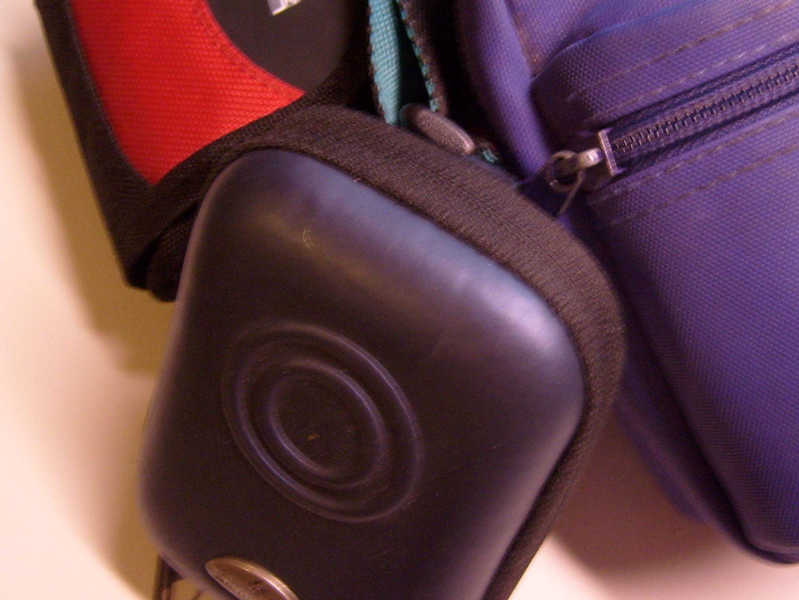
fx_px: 1177
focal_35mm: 51
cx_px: 527
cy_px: 246
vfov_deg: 28.5
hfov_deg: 37.1
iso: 80
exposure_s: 1/8
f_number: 2.8
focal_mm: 5.8
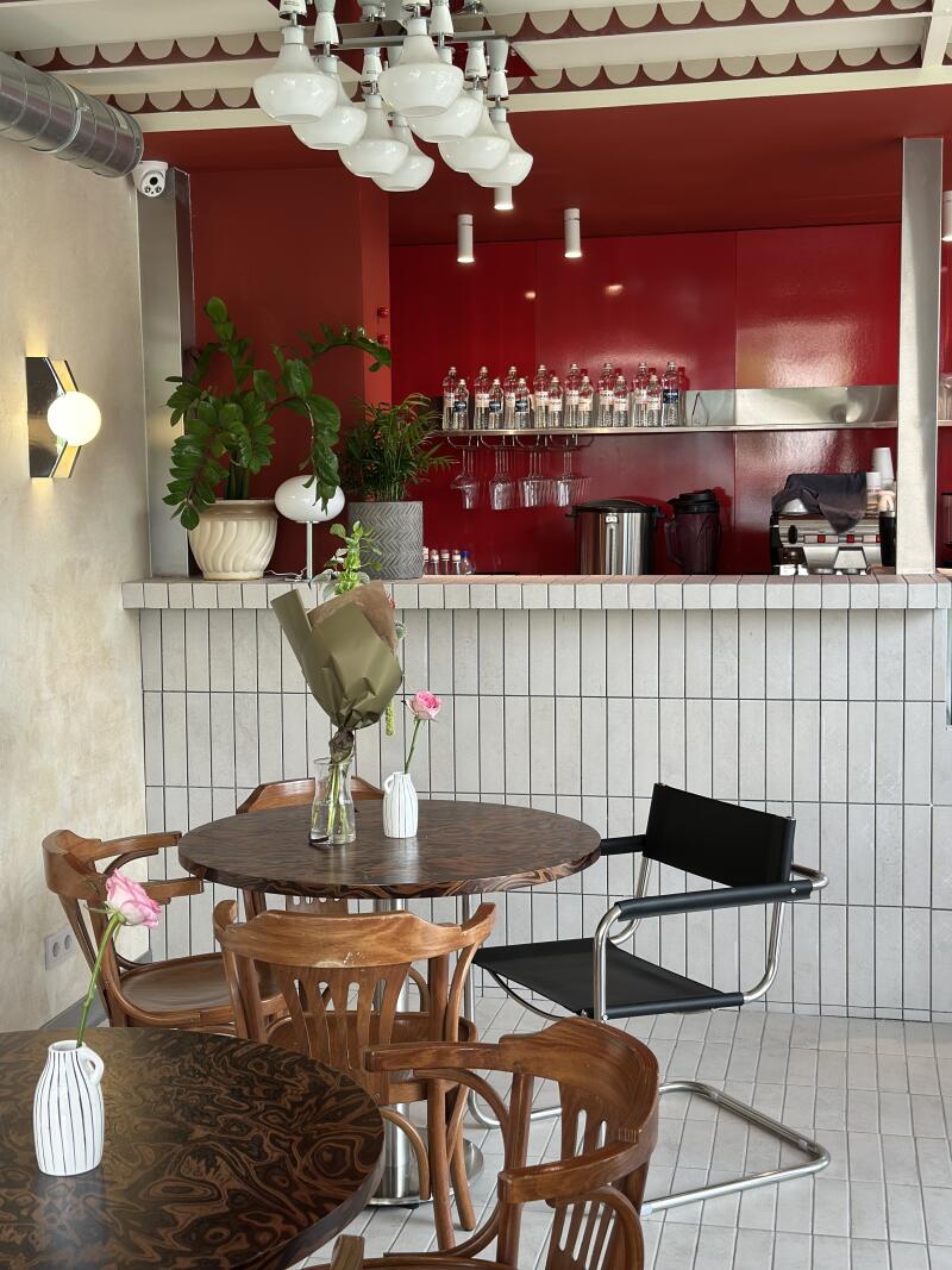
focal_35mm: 48
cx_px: 476
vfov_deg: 39.7
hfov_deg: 30.3
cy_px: 635
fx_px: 1760
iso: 80
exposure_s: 1/100
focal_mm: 6.86
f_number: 1.78
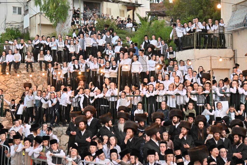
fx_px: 398
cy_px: 82
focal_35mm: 58
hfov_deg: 34.5
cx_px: 124
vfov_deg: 23.4
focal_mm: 58
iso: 800
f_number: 4
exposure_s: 1/160
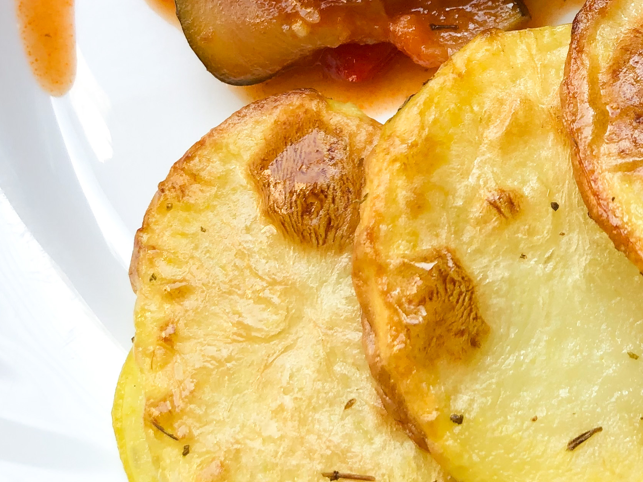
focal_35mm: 67
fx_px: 1245
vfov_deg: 21.2
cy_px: -4
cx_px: 596
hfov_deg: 27.7
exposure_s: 1/120
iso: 32
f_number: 1.8
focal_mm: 4
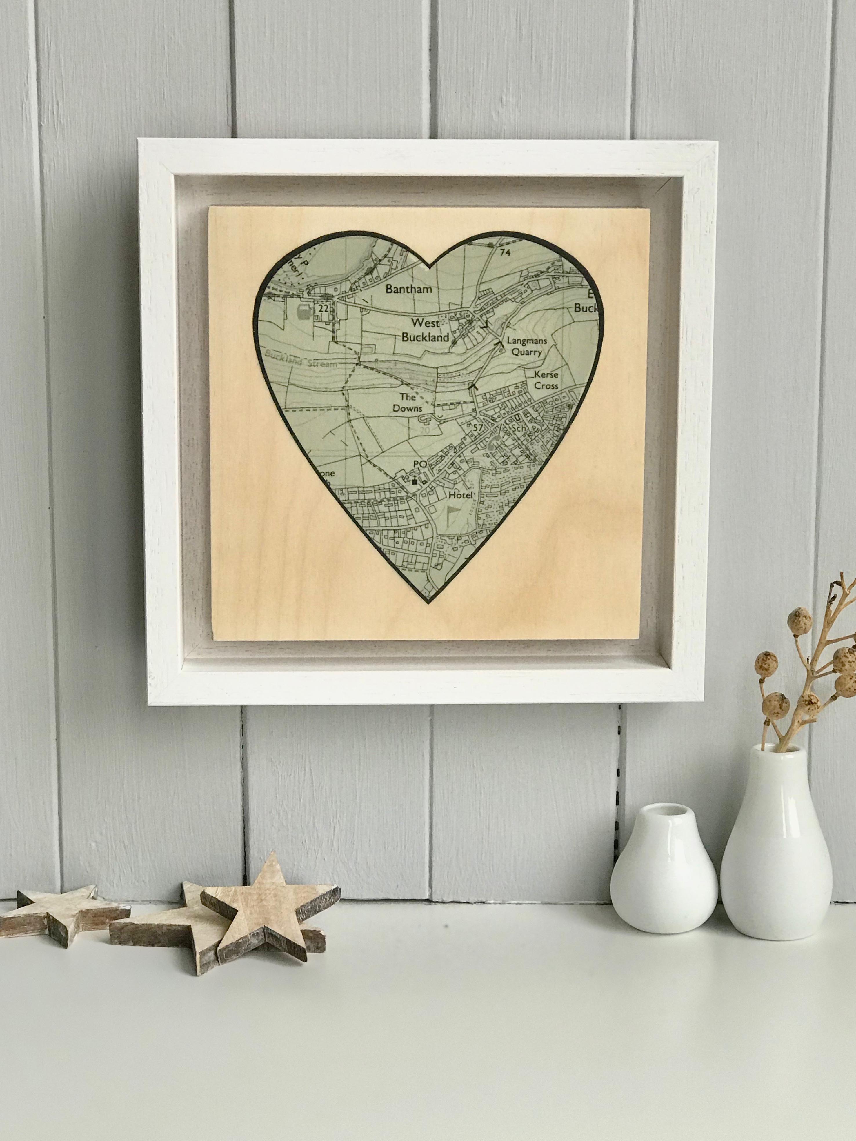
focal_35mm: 57
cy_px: 570
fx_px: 1879
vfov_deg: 33.8
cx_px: 428
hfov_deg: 25.7
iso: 50
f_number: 2.8
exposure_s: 1/50
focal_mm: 6.6
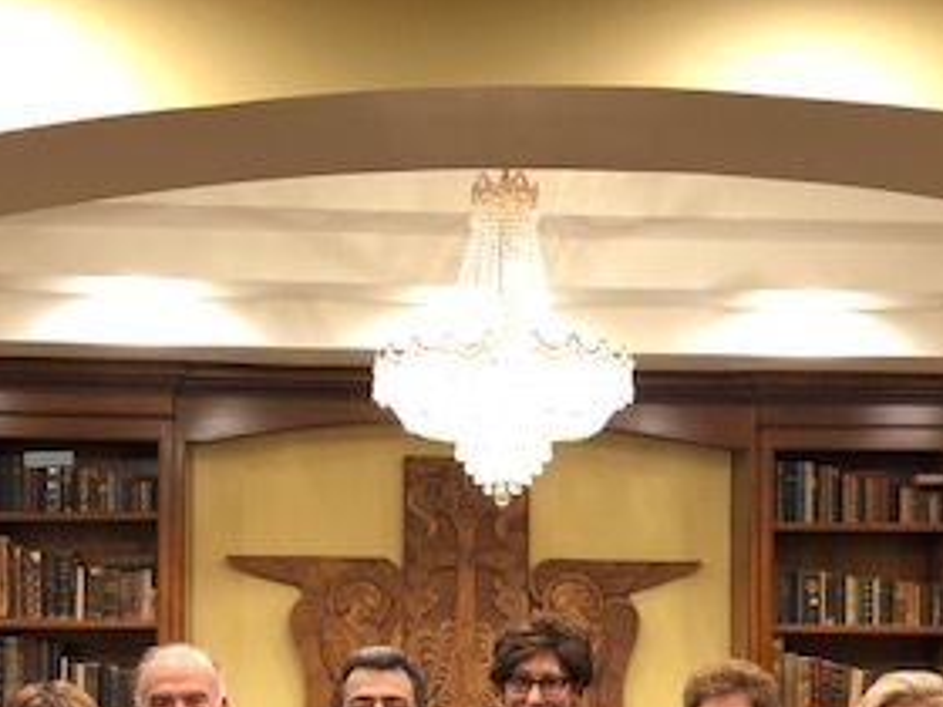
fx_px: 1743
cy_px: 640
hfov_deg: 30.3
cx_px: 482
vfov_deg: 22.4
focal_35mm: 64
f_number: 1.8
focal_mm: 3.99
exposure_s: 1/15
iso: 40
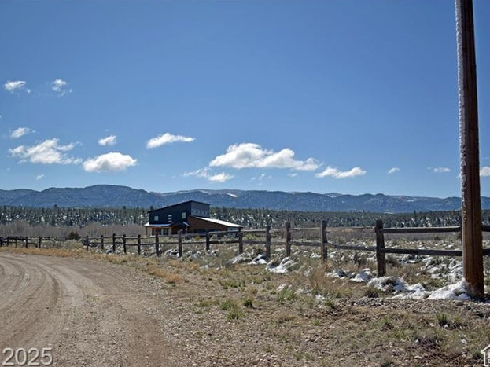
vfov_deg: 35.9
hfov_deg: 46.8
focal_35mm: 40
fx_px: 566
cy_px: 185
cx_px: 229
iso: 100
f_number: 4
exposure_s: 1/2500
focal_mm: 24
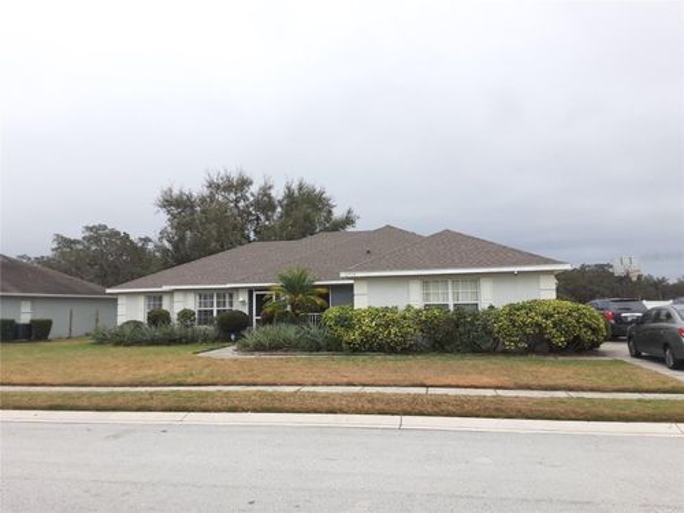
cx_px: 342
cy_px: 256
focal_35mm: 27
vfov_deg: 51.4
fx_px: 534
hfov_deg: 65.3
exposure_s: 1/821
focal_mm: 2.91
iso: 40
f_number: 1.9
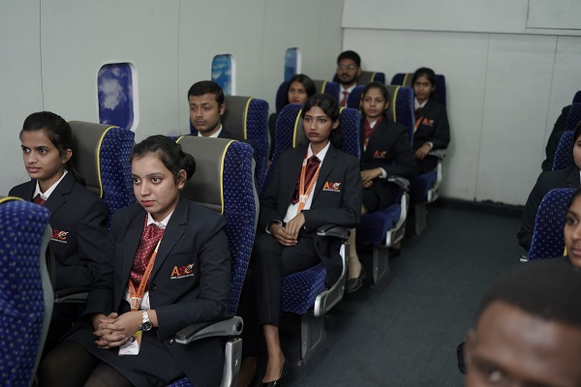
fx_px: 646
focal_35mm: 40
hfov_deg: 48.5
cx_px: 290
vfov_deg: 33.4
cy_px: 194
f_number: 2
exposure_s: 1/400
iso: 800
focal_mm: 40
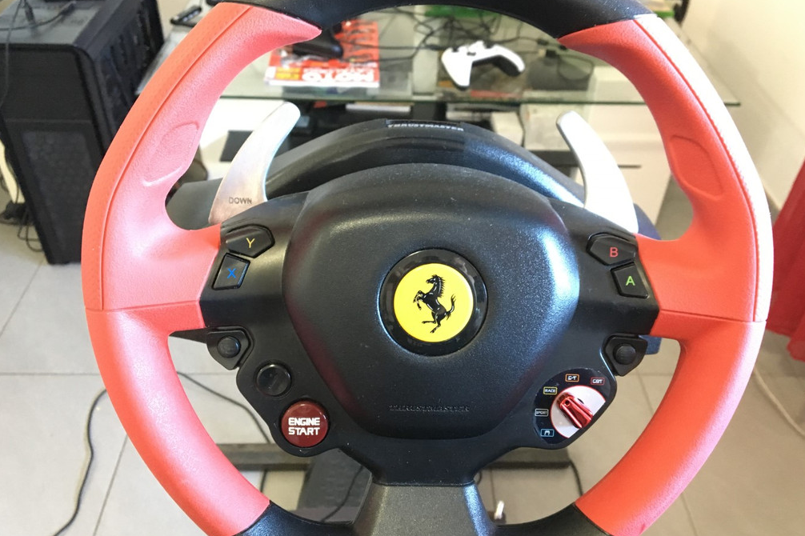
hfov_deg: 58.7
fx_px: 715
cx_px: 405
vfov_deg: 41.1
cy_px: 276
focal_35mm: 32
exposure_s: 1/17
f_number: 2.2
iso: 400
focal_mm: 4.15
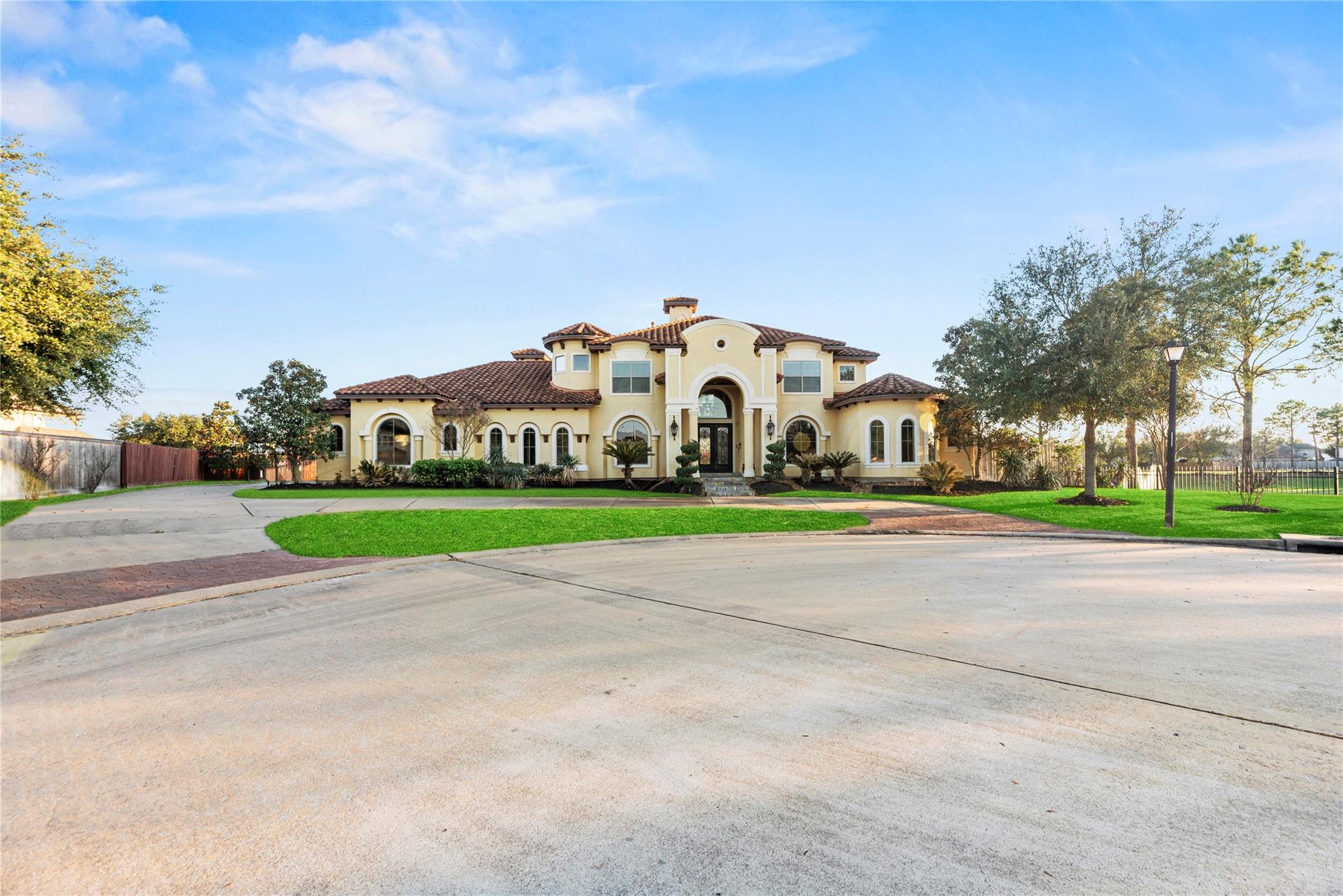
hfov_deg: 104.2
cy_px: 448
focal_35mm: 14
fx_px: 522
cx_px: 672
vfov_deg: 81.2
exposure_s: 1/100
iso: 100
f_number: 8
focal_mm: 14
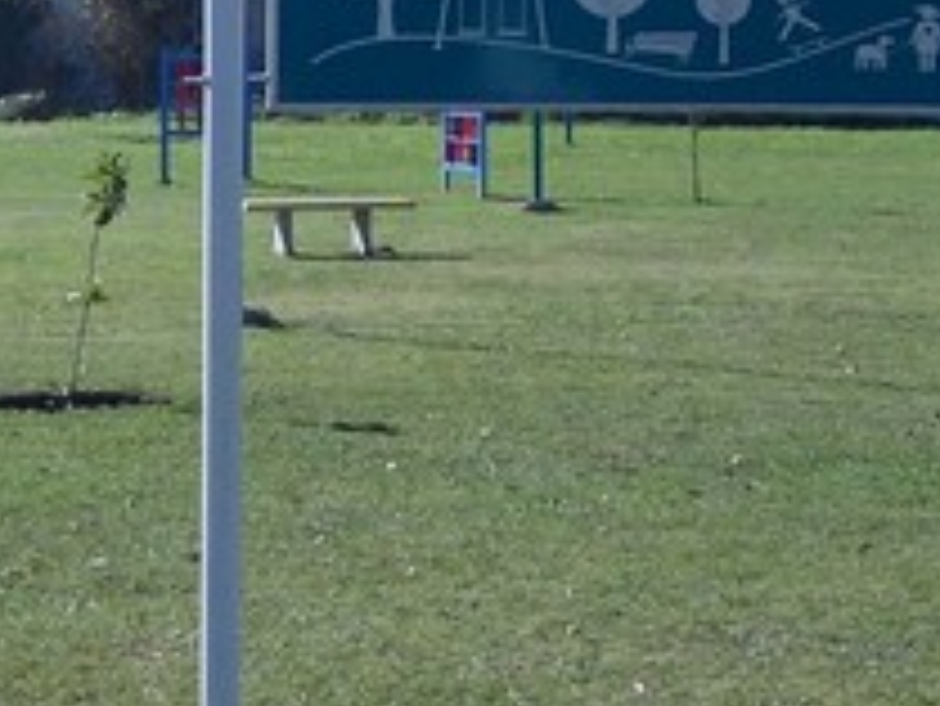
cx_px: -261
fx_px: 3777
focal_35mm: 139
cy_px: 297
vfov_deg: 10.7
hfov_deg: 13.7
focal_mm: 5.3
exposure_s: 1/250
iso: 80
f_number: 6.2
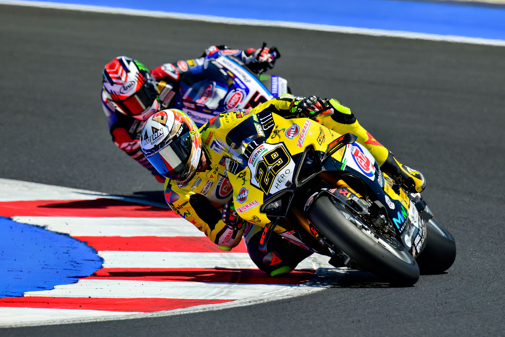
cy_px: 168
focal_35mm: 600
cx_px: 252
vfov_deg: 2.3
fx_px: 8416
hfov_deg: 3.4
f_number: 8
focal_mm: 600
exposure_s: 1/1600
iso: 500
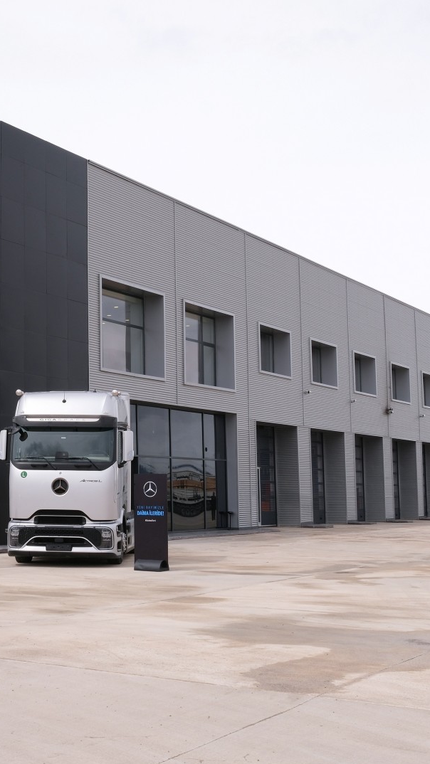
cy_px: 383
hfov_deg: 23.8
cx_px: 46
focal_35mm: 49
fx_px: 993
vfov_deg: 42.1
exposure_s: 1/250
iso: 200
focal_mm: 20.5
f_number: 13
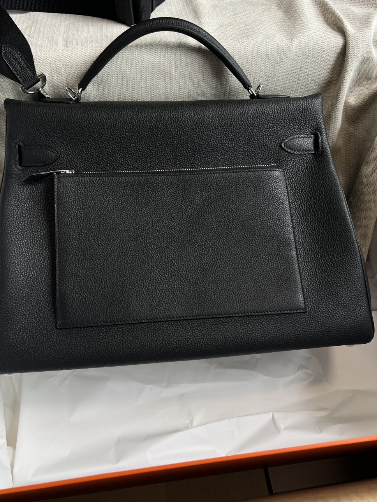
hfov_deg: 48.2
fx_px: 421
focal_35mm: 29
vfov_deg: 61.6
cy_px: 231
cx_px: 171
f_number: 1.5
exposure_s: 1/121
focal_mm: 5.7
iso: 50
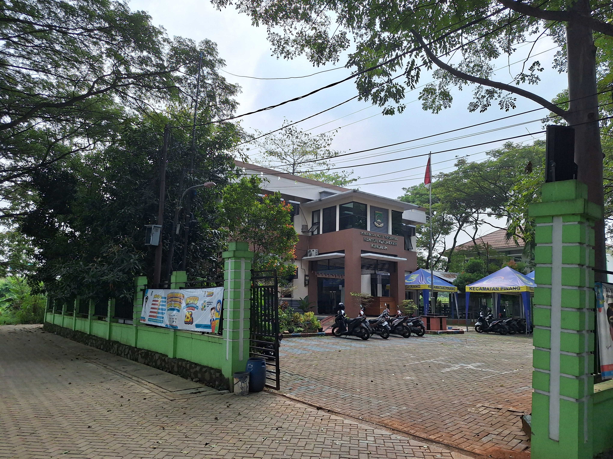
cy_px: 230
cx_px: 306
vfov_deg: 58.9
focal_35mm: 23
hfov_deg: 73.9
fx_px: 407
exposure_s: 1/1712
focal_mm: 5.54
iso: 40
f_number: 1.8
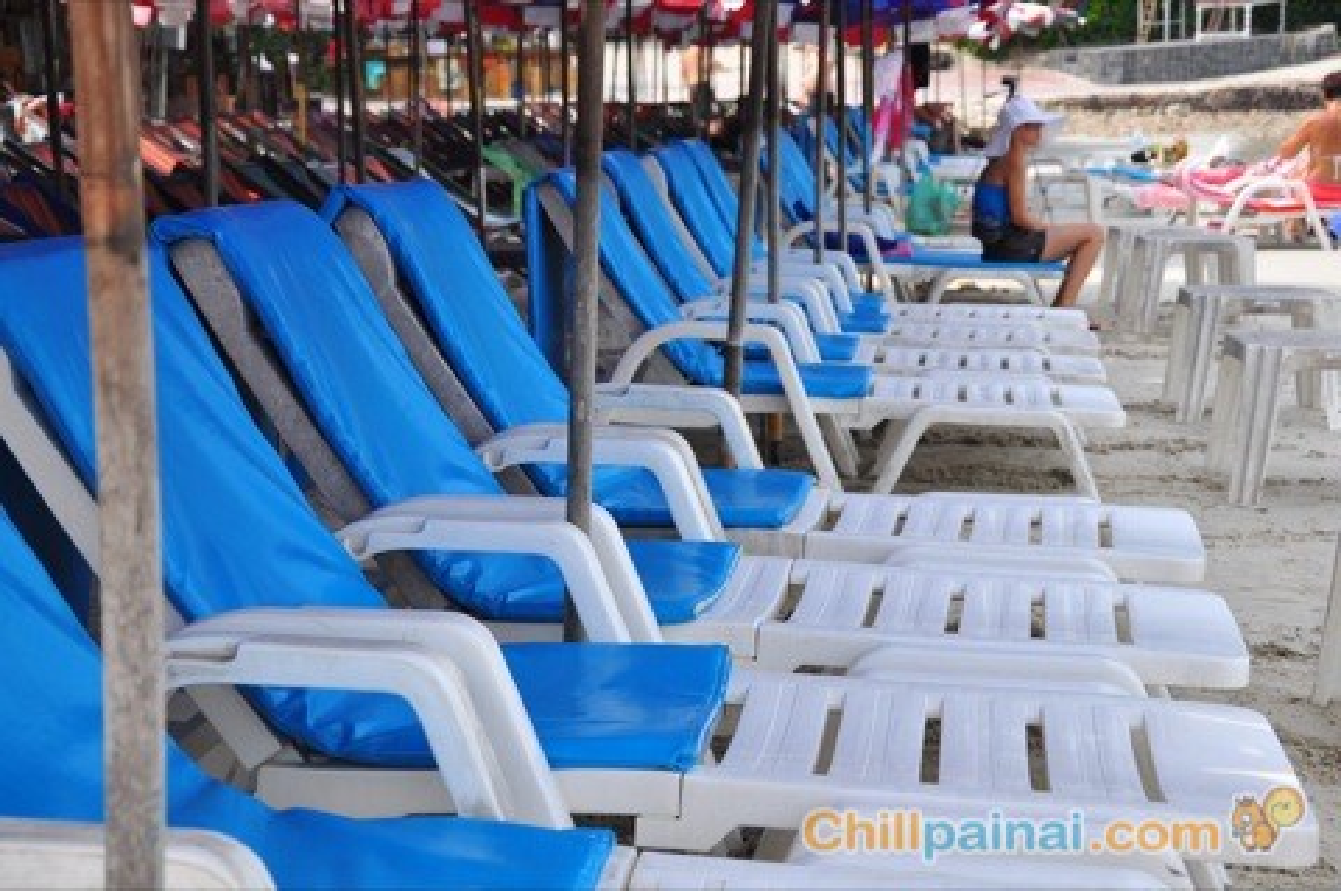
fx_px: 2512
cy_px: 446
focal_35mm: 68
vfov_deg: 20.1
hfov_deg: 29.9
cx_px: 670
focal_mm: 45
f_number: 4.8
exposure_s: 1/750
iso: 200
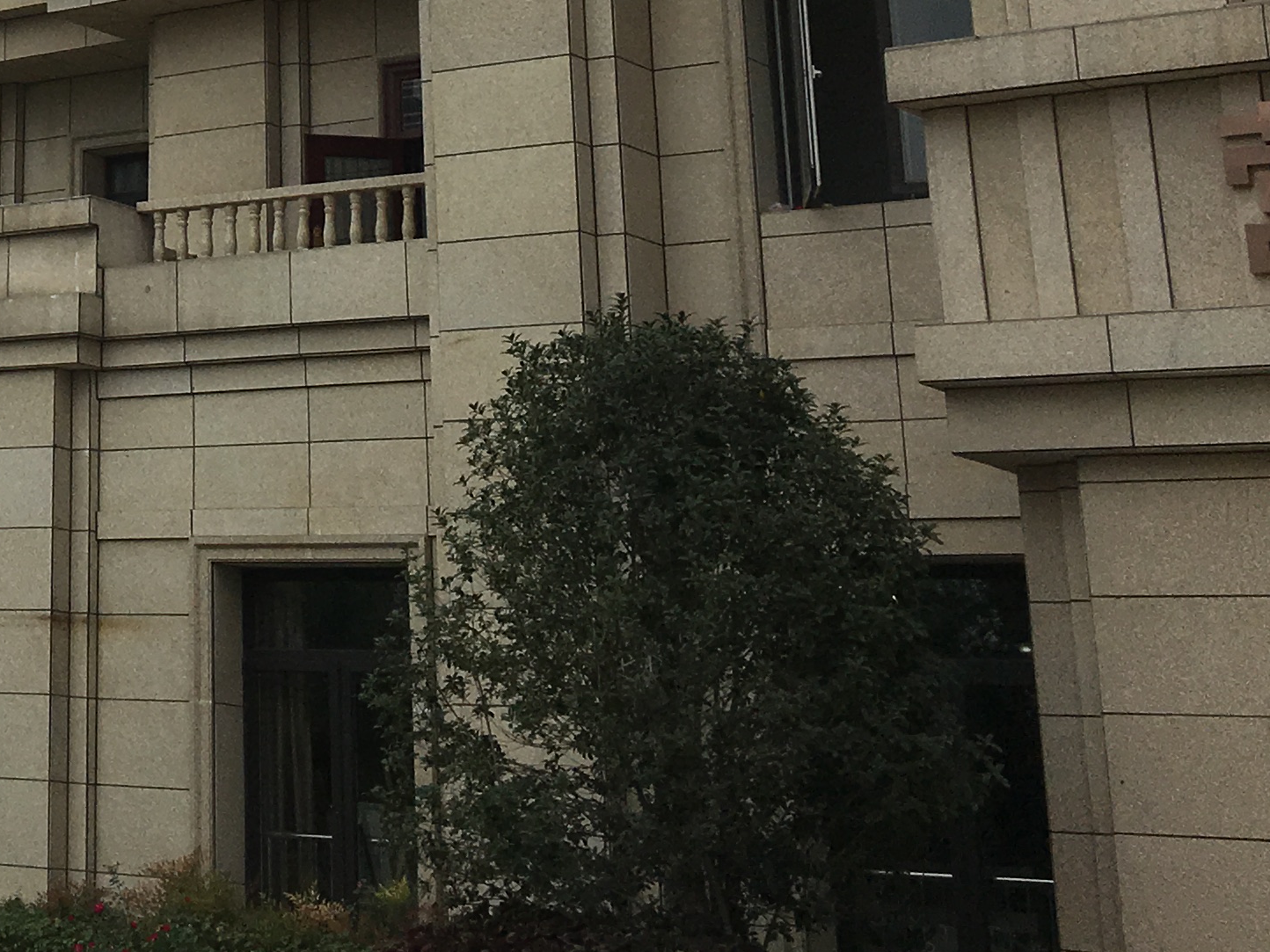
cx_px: -347
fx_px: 2972
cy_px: -359
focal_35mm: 81
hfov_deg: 21.9
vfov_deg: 16.9
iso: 25
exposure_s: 1/1570
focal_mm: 4.15
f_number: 2.2
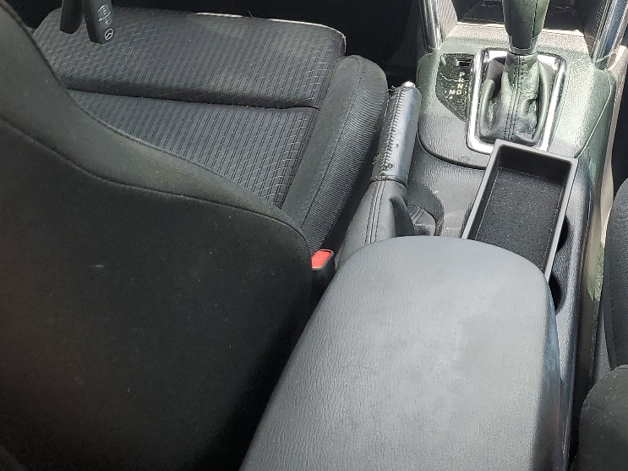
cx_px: 543
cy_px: 28
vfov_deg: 25.1
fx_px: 1016
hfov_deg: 32.9
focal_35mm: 56
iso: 50
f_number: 1.5
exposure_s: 1/169
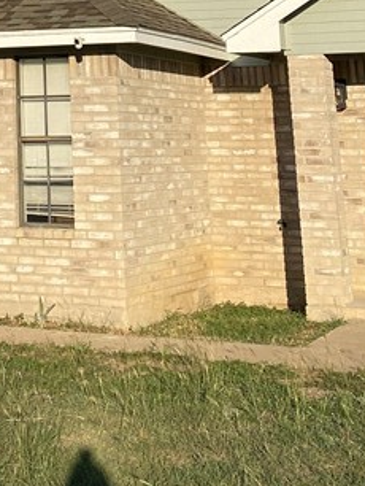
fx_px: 1221
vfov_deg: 19.9
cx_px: -48
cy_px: -213
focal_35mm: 87
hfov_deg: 16.4
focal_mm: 4.25
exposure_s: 1/3300
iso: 32
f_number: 1.8
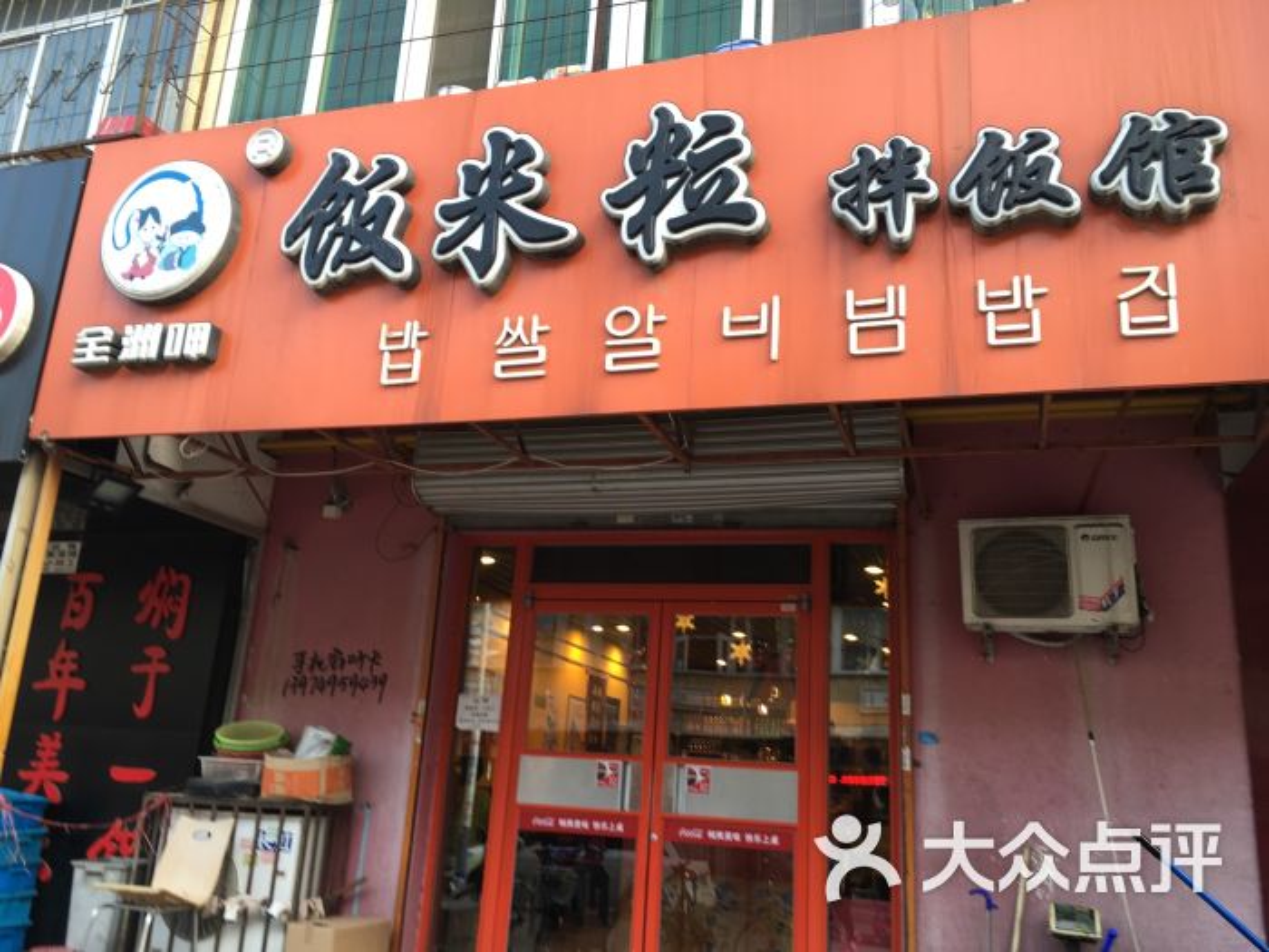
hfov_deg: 61.7
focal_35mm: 29
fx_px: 1063
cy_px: 476
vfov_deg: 48.2
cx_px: 634
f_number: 2.2
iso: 25
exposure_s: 1/50
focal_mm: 4.15
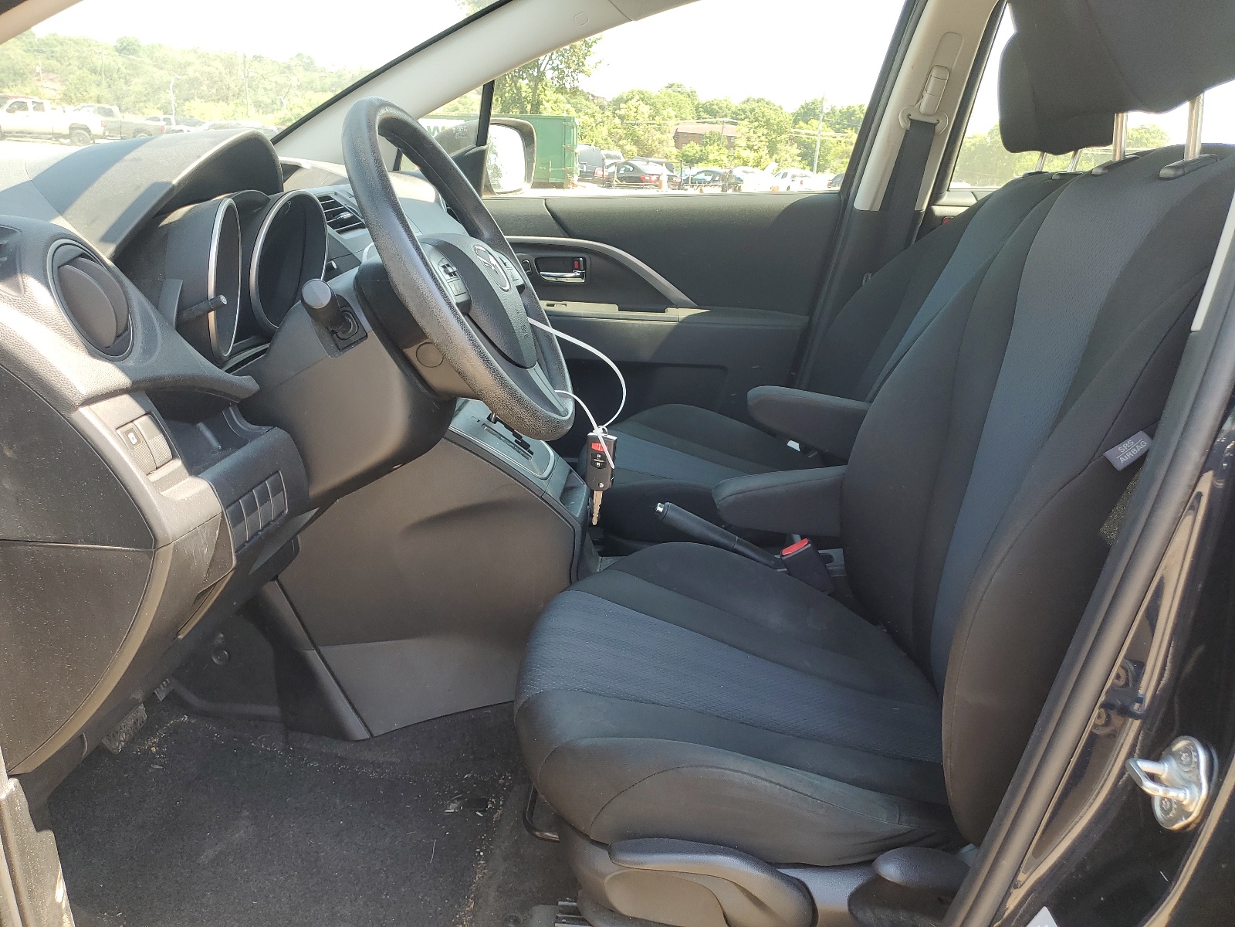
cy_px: 464
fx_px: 928
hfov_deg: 67.3
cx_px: 618
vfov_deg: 53.1
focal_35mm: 26
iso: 50
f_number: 1.5
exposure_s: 1/233
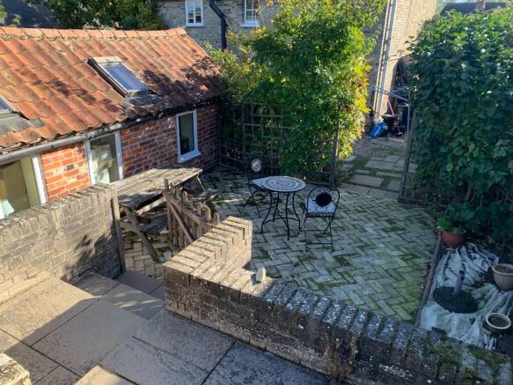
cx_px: 256
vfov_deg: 53.0
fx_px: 385
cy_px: 192
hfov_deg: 67.3
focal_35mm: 26
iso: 25
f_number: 1.8
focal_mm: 4.25
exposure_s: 1/419
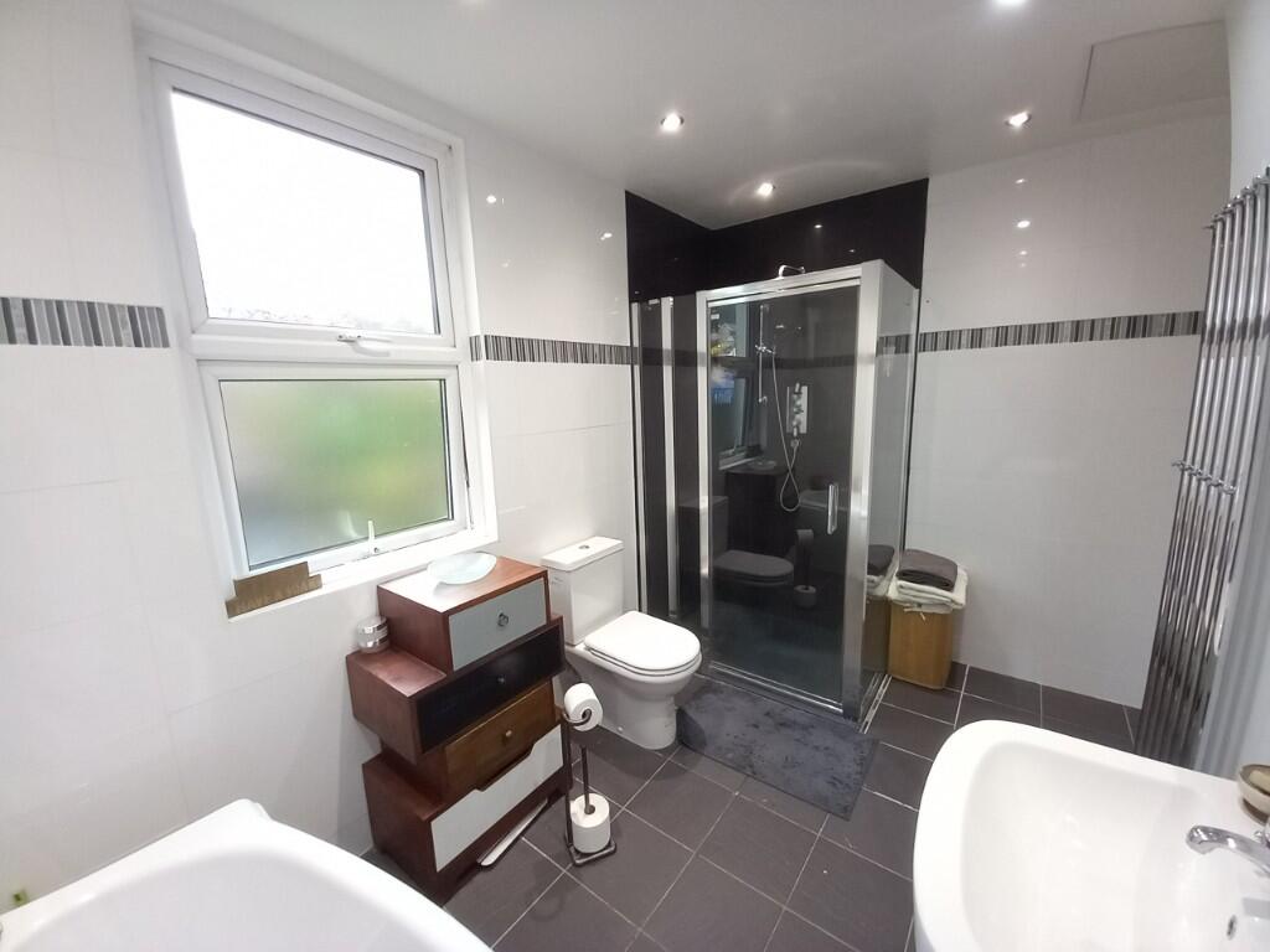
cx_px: 635
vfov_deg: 89.9
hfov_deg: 106.2
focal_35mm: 13
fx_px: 477
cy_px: 476
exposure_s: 1/33.3
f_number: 2.2
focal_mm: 1.13
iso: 160
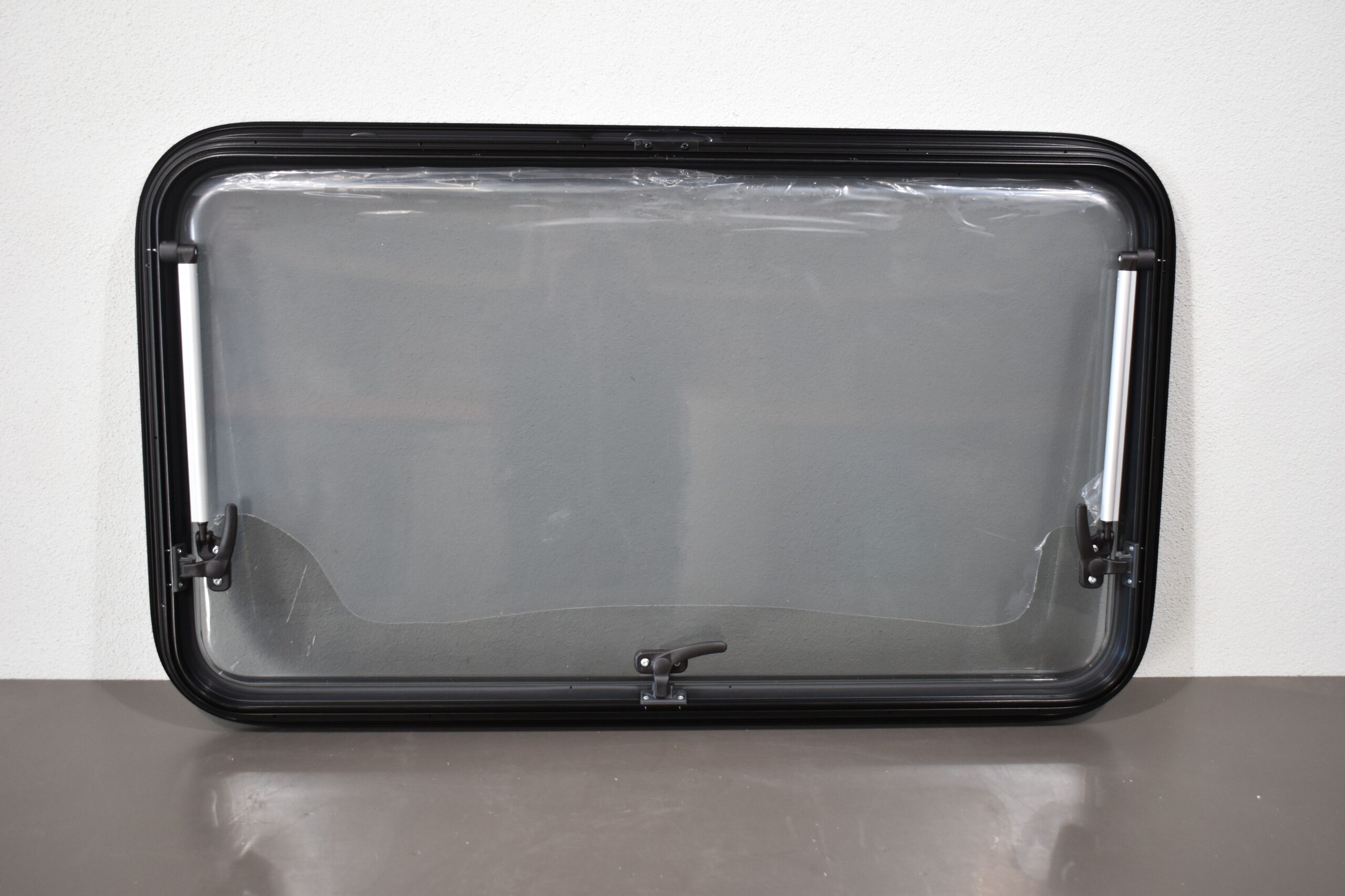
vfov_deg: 33.0
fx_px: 1513
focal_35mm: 40
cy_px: 448
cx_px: 672
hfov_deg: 47.9
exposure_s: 1/160
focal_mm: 27
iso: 800
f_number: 4
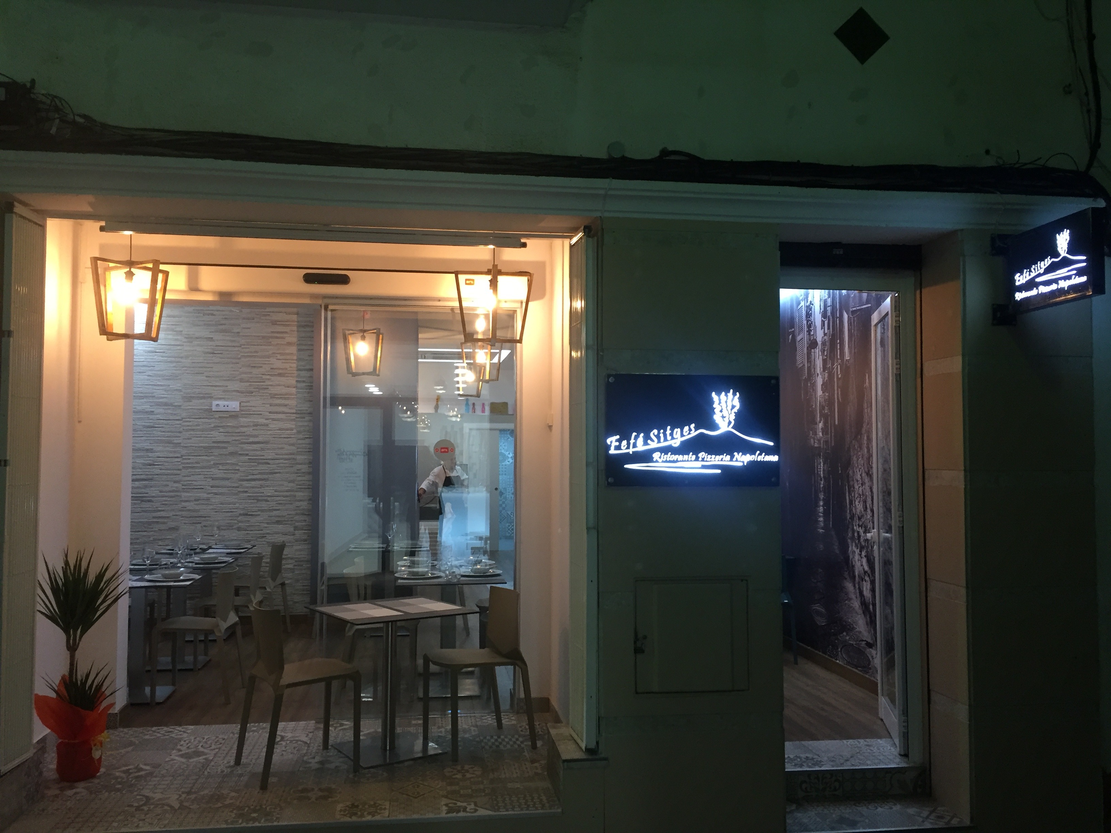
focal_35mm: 29
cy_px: 416
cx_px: 556
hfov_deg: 61.7
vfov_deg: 48.2
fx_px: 931
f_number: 2.2
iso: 160
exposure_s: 1/33
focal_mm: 4.15
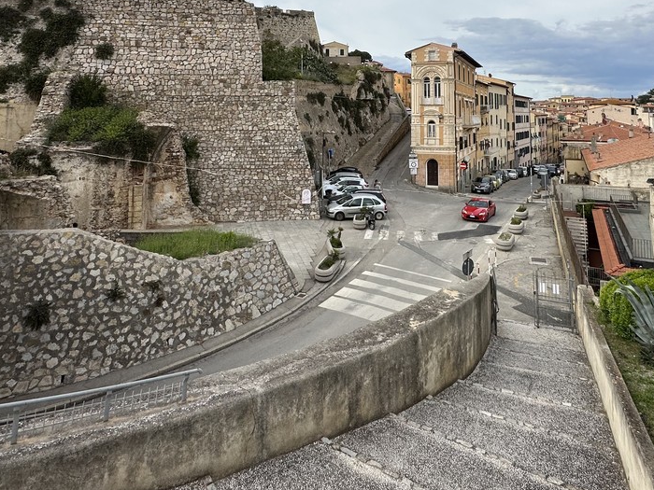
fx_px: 453
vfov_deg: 52.3
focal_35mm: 24
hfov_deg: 71.5
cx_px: 346
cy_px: 83
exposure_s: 1/2092
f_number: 2.2
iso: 50
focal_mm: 2.22
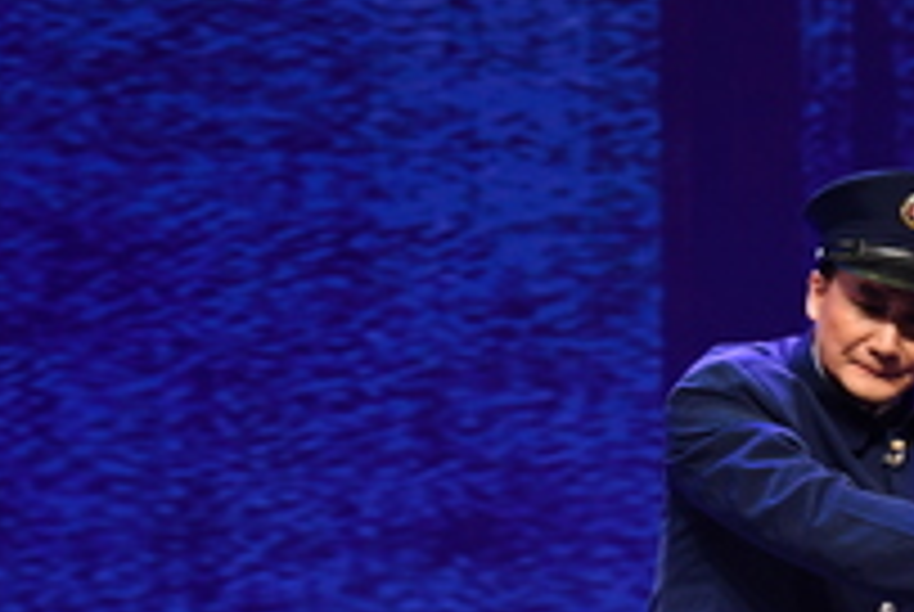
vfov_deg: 2.9
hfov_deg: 4.4
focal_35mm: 472
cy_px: 526
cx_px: 603
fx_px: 12001
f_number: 5.6
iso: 1000
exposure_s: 1/125
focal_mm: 160
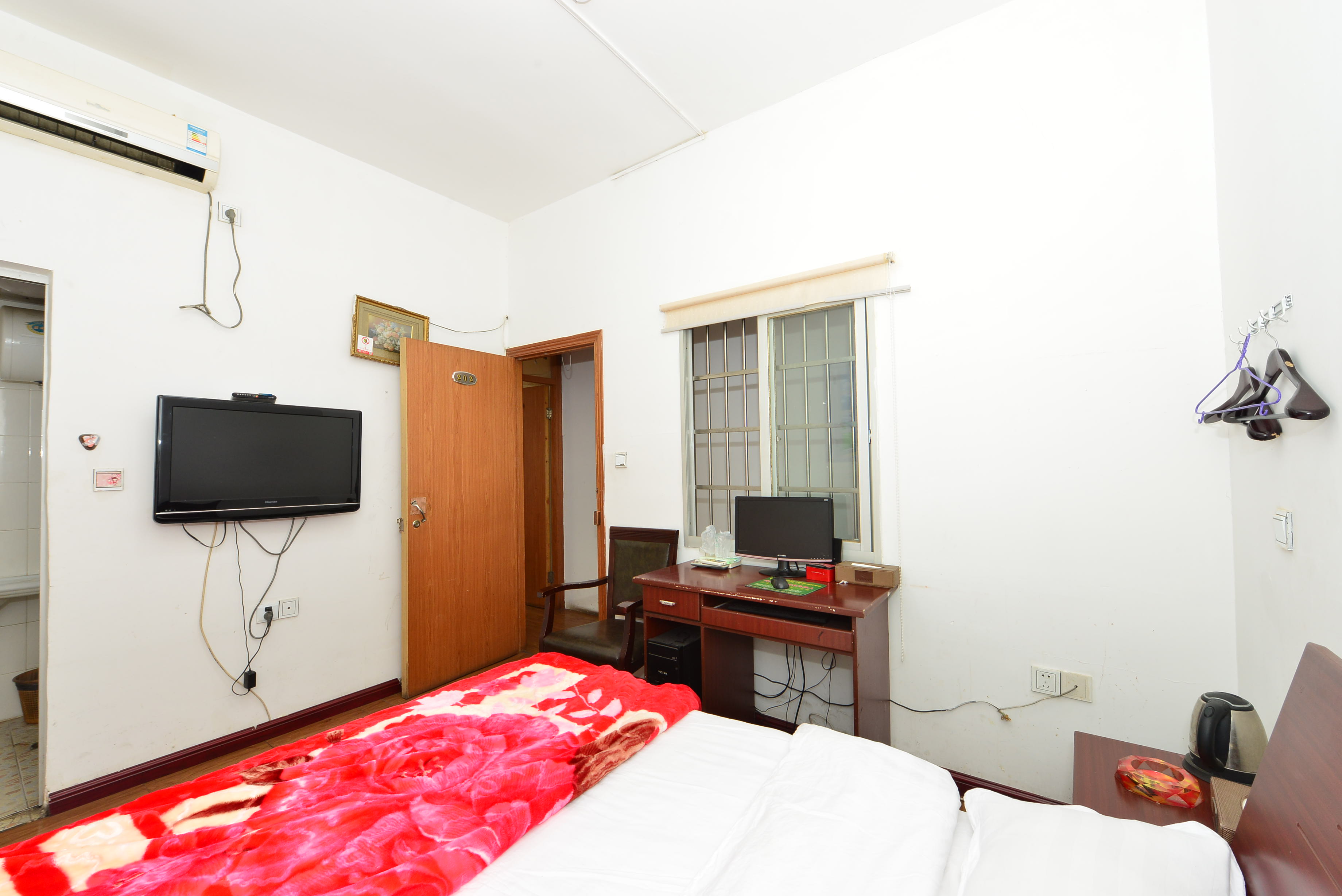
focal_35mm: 14
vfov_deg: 81.2
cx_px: 671
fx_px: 522
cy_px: 448
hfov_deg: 104.2
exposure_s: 1/15
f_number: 9
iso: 800
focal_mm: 14
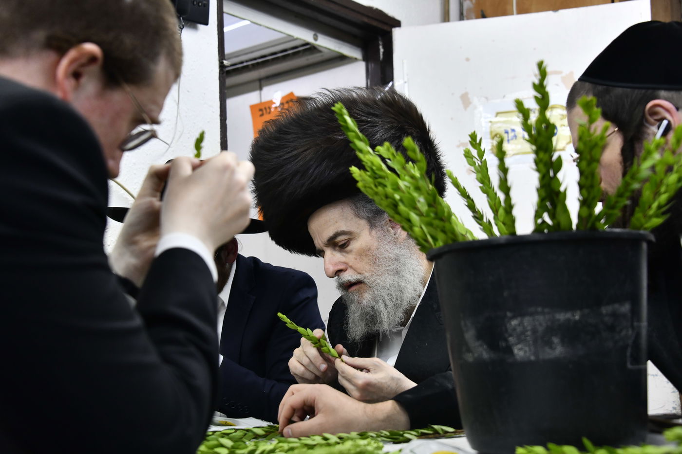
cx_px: 341
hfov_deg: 38.2
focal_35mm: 52
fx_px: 985
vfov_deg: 26.0
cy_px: 227
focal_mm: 52
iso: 800
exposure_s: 1/100
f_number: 5.6
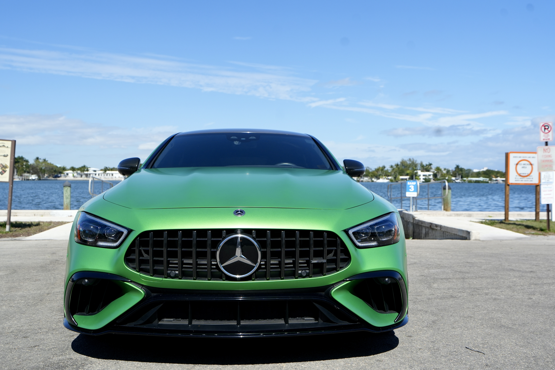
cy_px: 185
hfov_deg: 54.4
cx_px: 278
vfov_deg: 37.9
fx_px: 540
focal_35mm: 35
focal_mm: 35
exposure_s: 1/5000
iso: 640
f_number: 5
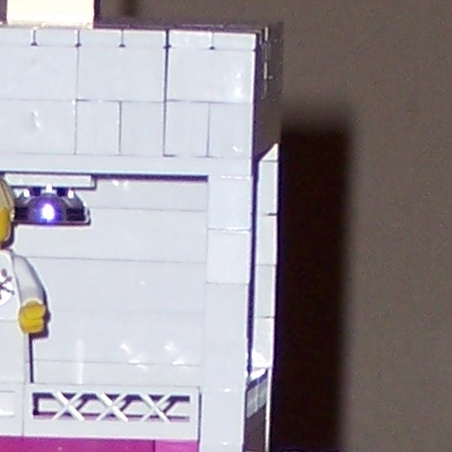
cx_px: 14
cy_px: 1489
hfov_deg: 2.7
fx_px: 9691
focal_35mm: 656
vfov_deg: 2.6
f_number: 4.8
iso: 100
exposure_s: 1/125
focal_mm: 21.3
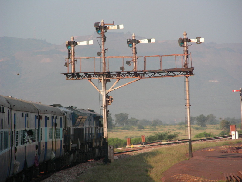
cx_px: 121
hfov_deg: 7.3
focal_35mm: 270
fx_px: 1888
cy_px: 91
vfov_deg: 5.5
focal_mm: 44.8
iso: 50
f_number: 4
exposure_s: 1/387
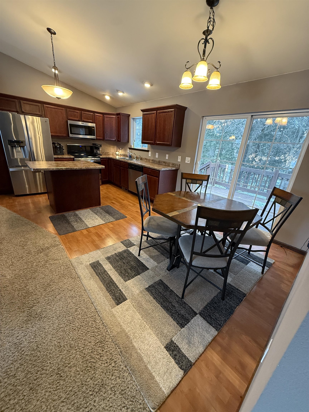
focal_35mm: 14
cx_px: 154
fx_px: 167
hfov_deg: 85.7
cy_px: 206
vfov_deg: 102.1
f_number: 2.2
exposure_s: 1/60
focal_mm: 2.22
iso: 500
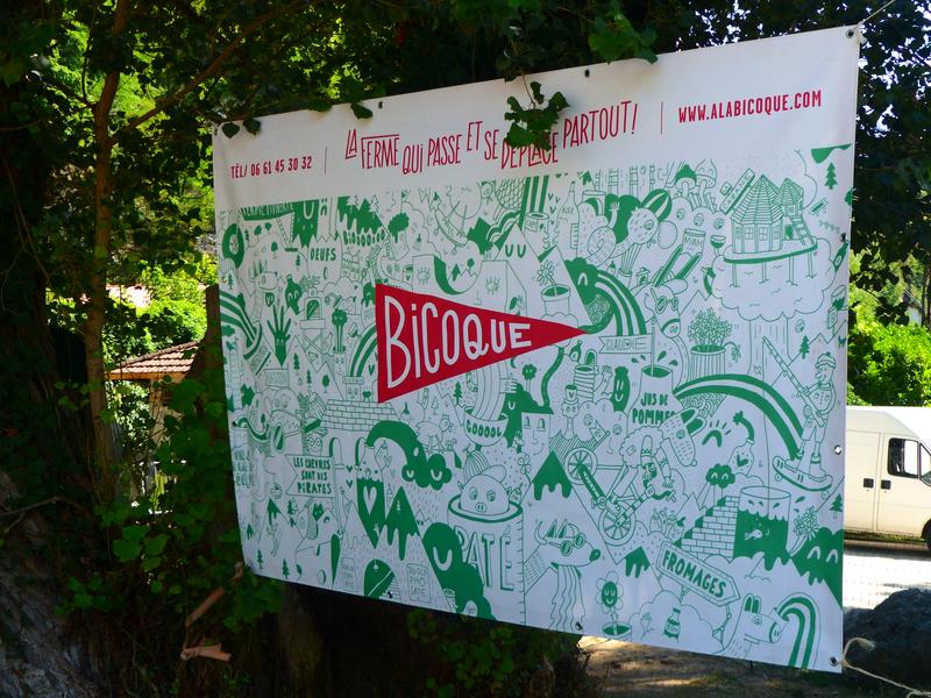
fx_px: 1264
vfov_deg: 30.9
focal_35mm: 47
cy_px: 349
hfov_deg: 40.4
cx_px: 466
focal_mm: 8.4
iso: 100
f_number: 3.2
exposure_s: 1/320
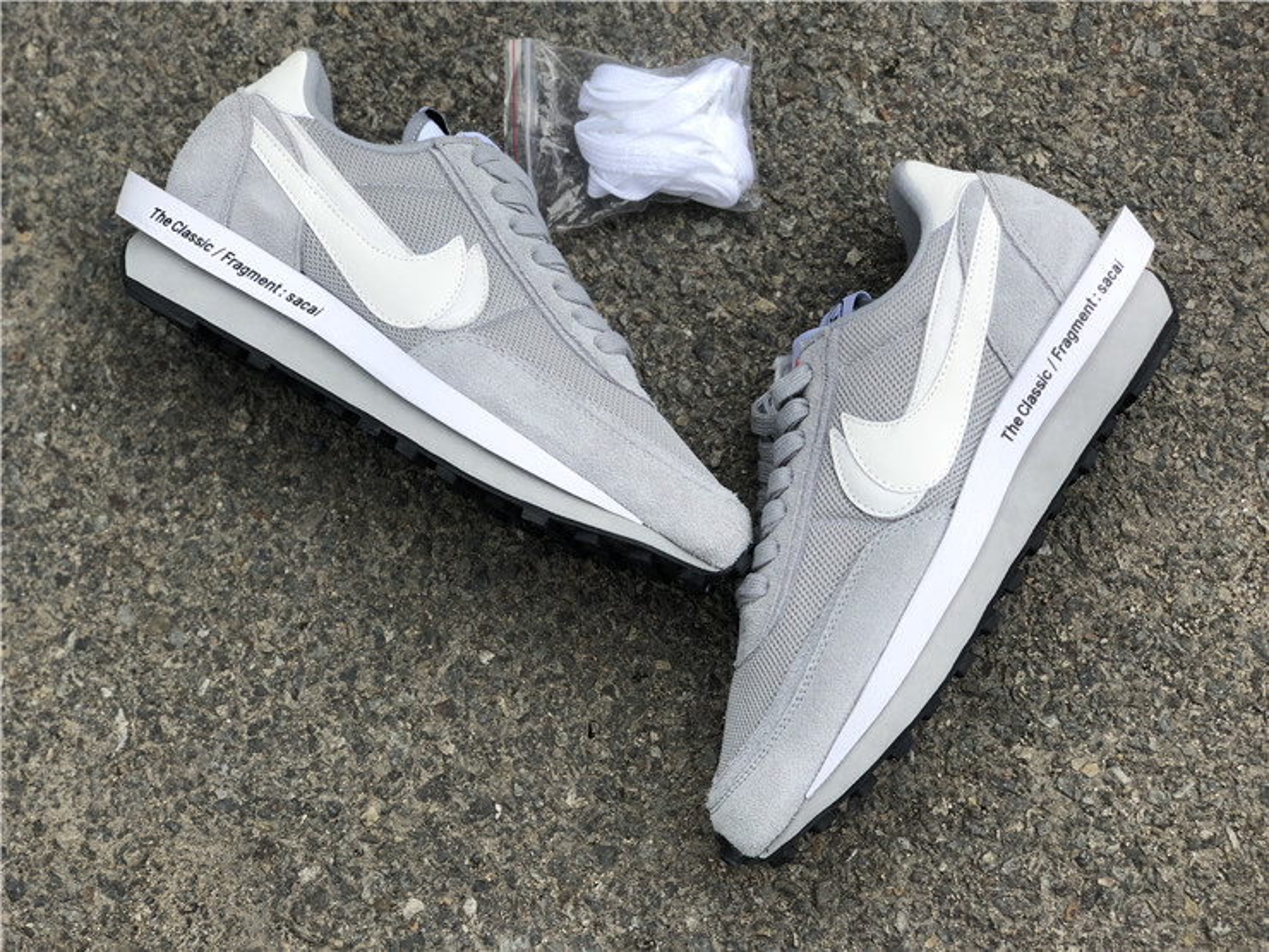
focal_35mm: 52
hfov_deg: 36.8
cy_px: 476
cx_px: 634
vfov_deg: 28.0
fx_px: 1906
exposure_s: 1/237
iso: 16
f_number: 2.4
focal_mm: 6
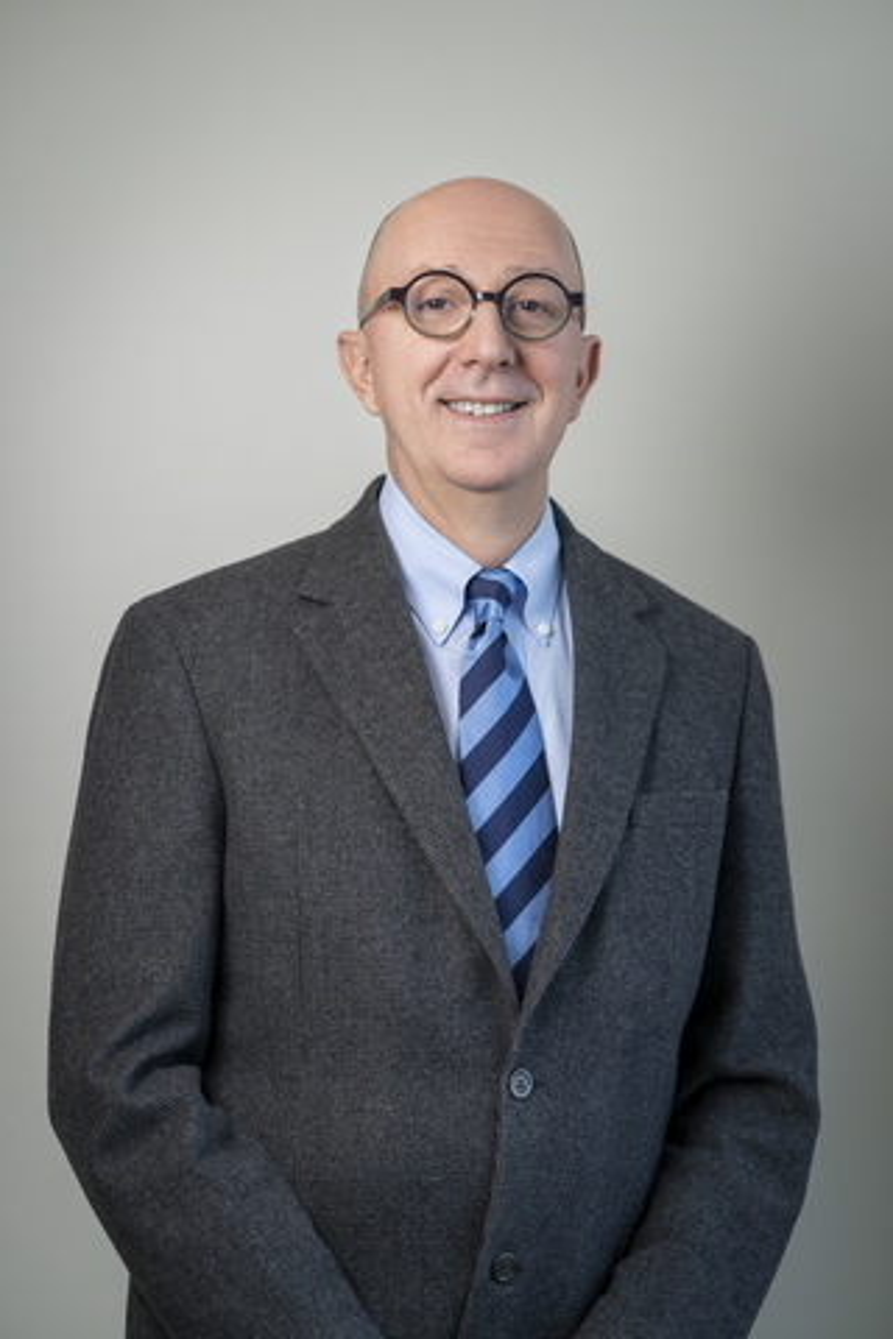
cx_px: 446
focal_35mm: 85
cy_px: 670
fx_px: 3162
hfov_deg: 16.1
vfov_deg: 23.9
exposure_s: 1/125
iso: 100
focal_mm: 85
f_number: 2.8
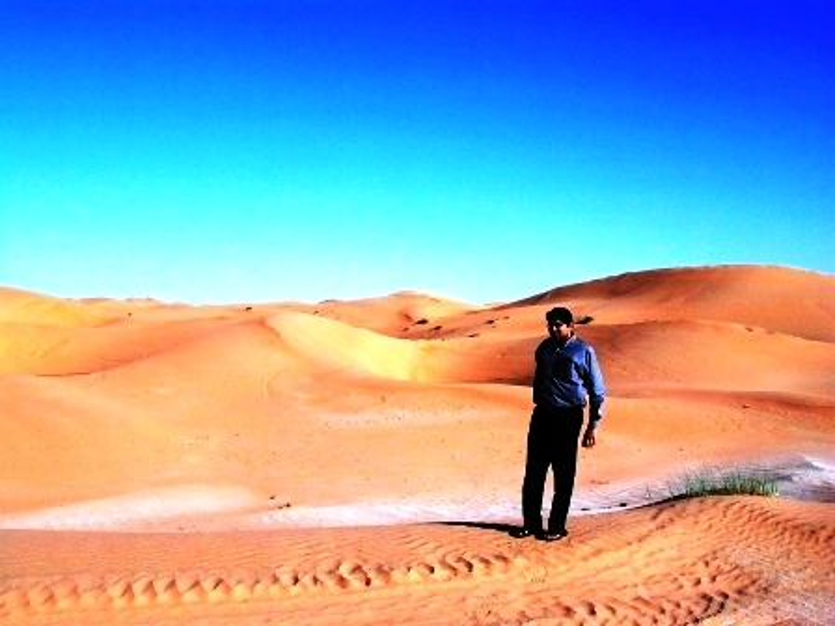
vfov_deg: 42.9
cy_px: 313
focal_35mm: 33
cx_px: 418
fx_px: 796
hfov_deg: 55.4
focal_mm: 7.13
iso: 100
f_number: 8
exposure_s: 1/979
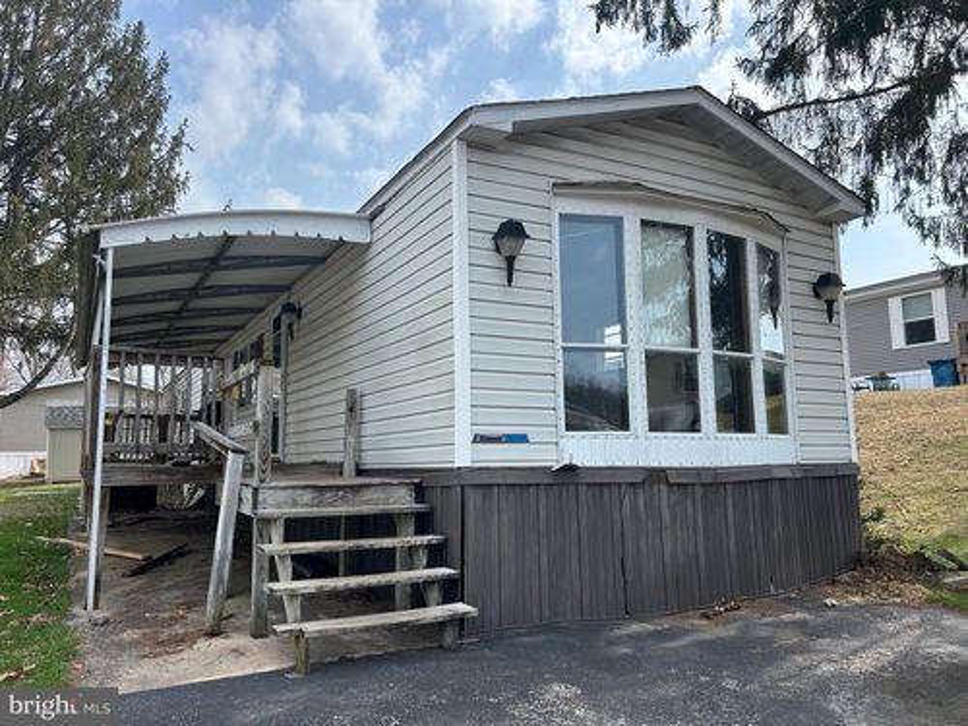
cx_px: 484
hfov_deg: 67.3
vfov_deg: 53.1
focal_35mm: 26
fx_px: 727
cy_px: 363
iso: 50
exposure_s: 1/2404
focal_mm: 5.7
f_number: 1.5
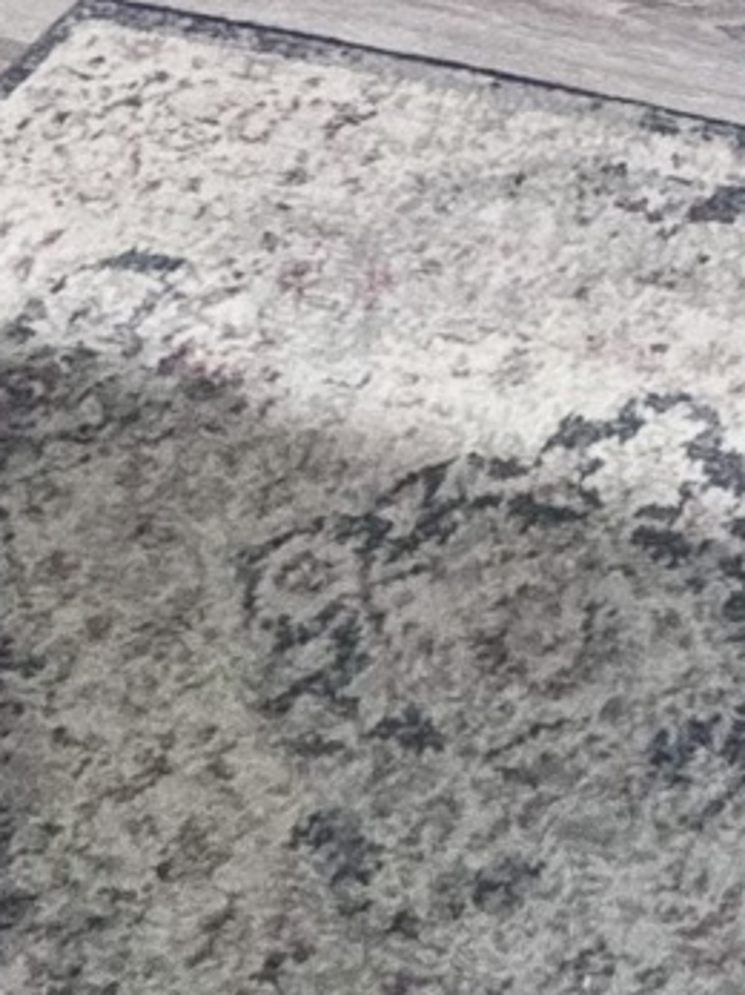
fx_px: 2670
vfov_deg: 14.2
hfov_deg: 14.5
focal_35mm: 93
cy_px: -1399
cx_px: 1201
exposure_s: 1/60
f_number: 2.2
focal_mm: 2.22
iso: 320
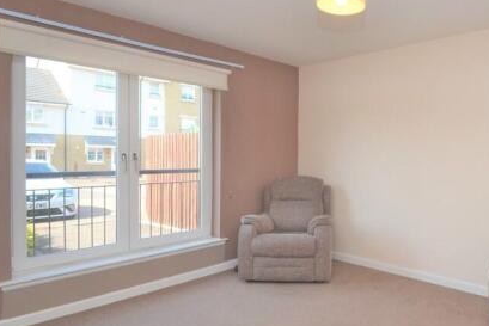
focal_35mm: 24
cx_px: 359
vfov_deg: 53.1
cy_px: 155
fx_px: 326
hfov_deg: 69.5
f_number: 8
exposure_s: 1/80
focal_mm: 10
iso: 400
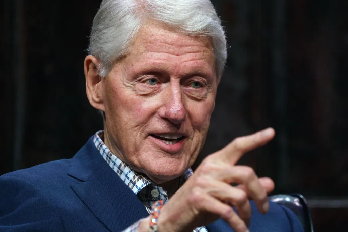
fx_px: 6612
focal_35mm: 684
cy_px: 101
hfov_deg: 3.0
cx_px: 182
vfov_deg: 2.0
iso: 3200
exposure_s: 1/250
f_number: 6.3
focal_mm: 582
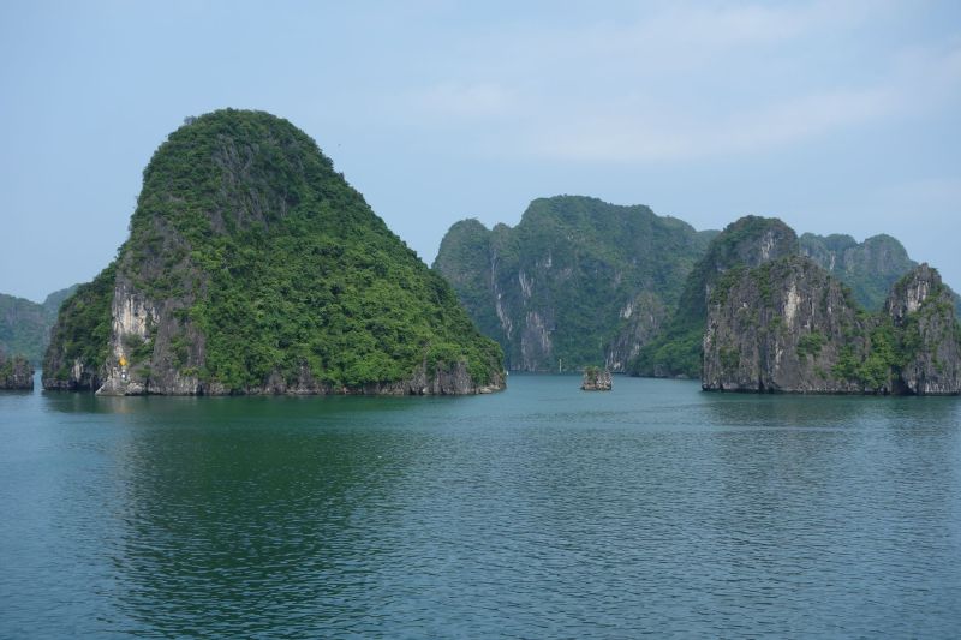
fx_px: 1308
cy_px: 320
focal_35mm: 49
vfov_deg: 27.5
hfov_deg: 40.4
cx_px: 480
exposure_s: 1/500
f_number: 5.6
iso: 125
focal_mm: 18.23
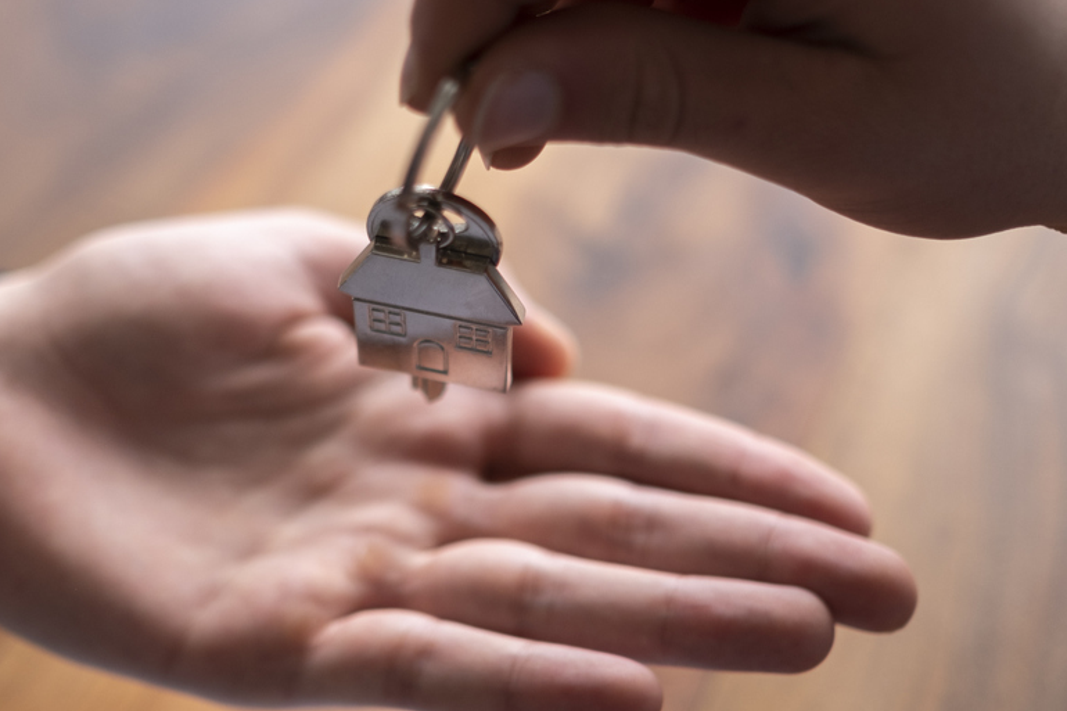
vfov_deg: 23.8
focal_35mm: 57
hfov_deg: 35.1
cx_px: 542
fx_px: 1689
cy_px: 394
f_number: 1.4
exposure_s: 1/180
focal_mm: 23
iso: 160
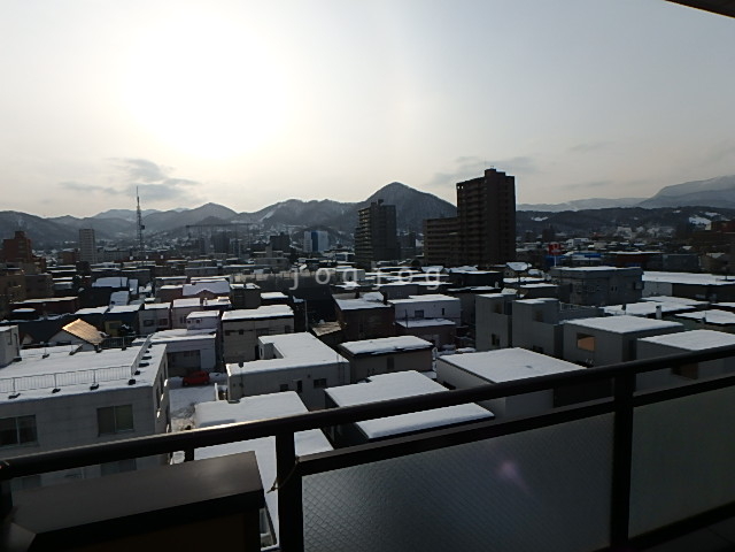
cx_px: 368
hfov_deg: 79.0
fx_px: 446
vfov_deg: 63.4
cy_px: 276
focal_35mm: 21
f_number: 6
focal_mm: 3.7
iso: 125
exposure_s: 1/800
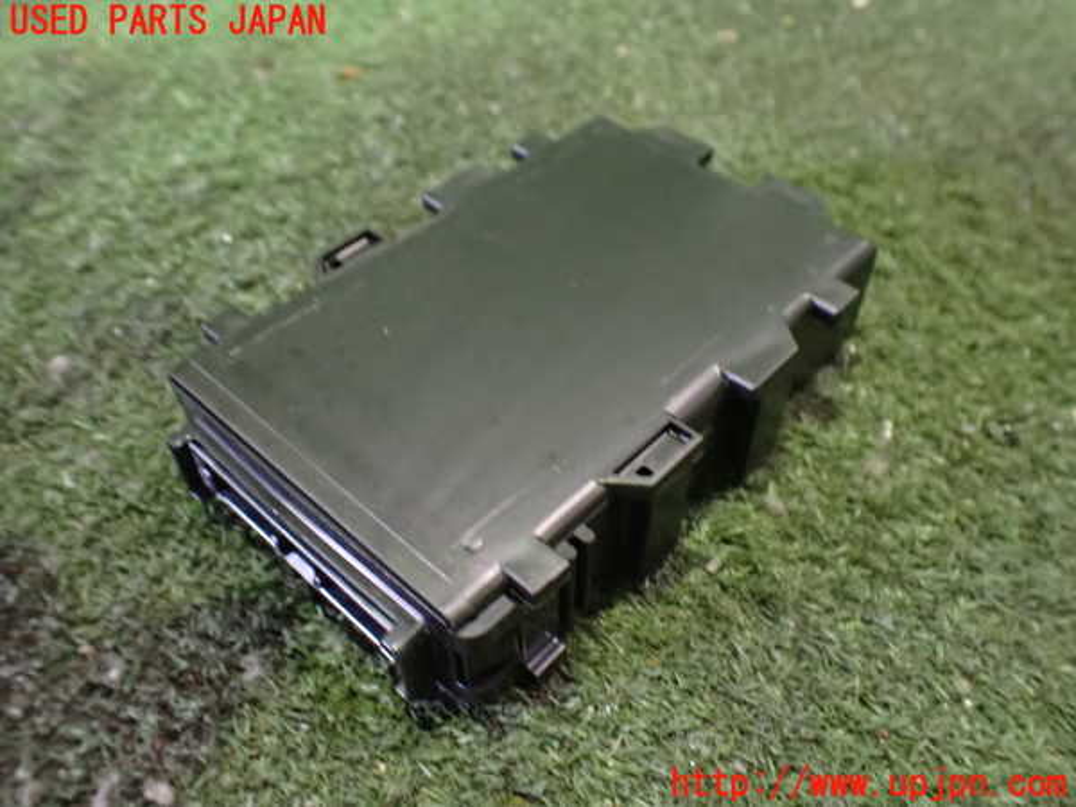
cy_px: 404
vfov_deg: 46.8
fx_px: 933
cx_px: 538
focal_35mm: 30
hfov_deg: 60.0
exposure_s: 1/30
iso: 1250
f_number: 2.3
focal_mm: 5.4
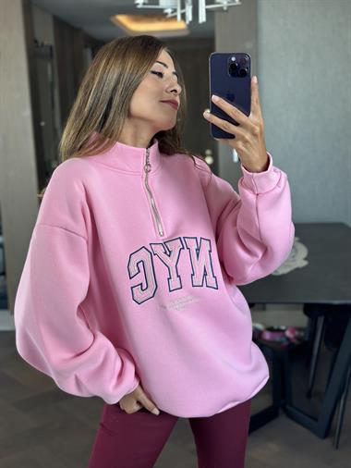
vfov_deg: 39.6
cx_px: 176
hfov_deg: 30.3
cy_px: 234
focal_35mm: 48
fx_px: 648
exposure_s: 1/115
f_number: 1.78
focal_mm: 6.86
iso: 125
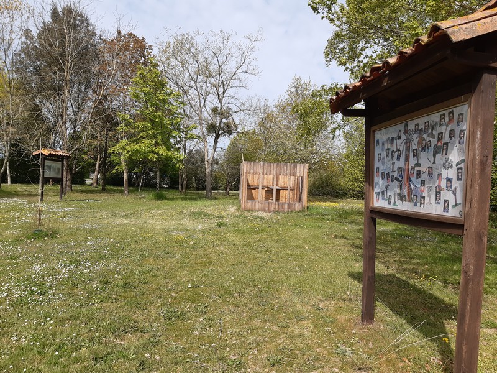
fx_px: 373
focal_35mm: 26
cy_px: 186
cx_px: 248
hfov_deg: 67.3
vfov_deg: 53.1
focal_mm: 3.92
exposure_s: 1/1724
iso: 40
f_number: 1.7
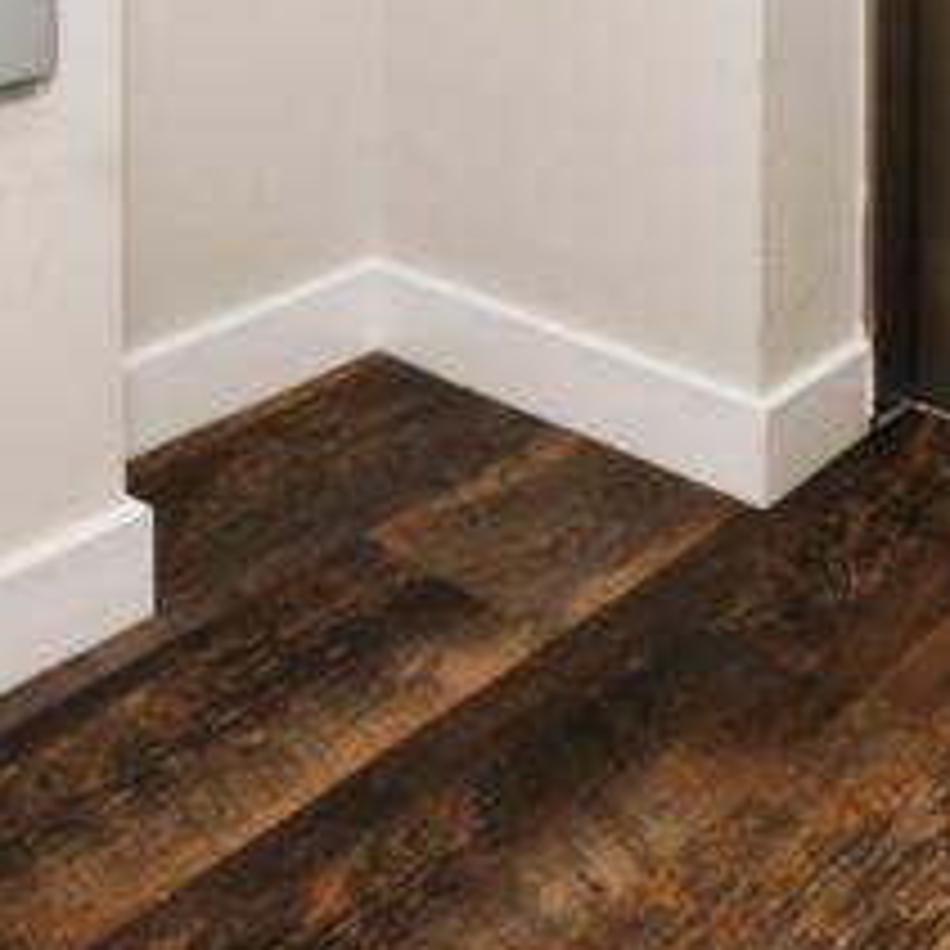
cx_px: 356
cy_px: -455
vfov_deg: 22.8
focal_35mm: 62
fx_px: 1925
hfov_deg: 27.6
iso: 400
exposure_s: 1/30
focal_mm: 10
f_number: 8
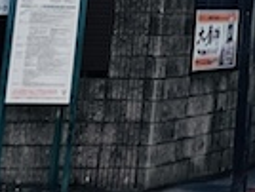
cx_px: 461
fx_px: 930
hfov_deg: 13.9
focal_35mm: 126
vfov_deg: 10.8
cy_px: -192
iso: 50
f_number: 1.6
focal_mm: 5.1
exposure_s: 1/3413
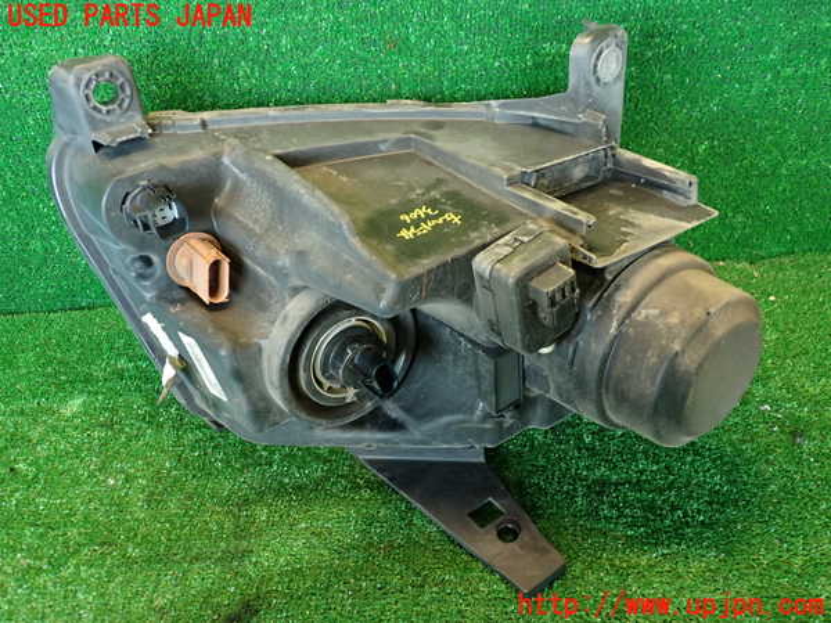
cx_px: 416
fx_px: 720
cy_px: 312
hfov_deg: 60.0
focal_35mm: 30
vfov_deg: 46.8
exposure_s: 1/30
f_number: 2.3
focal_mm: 5.4
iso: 320
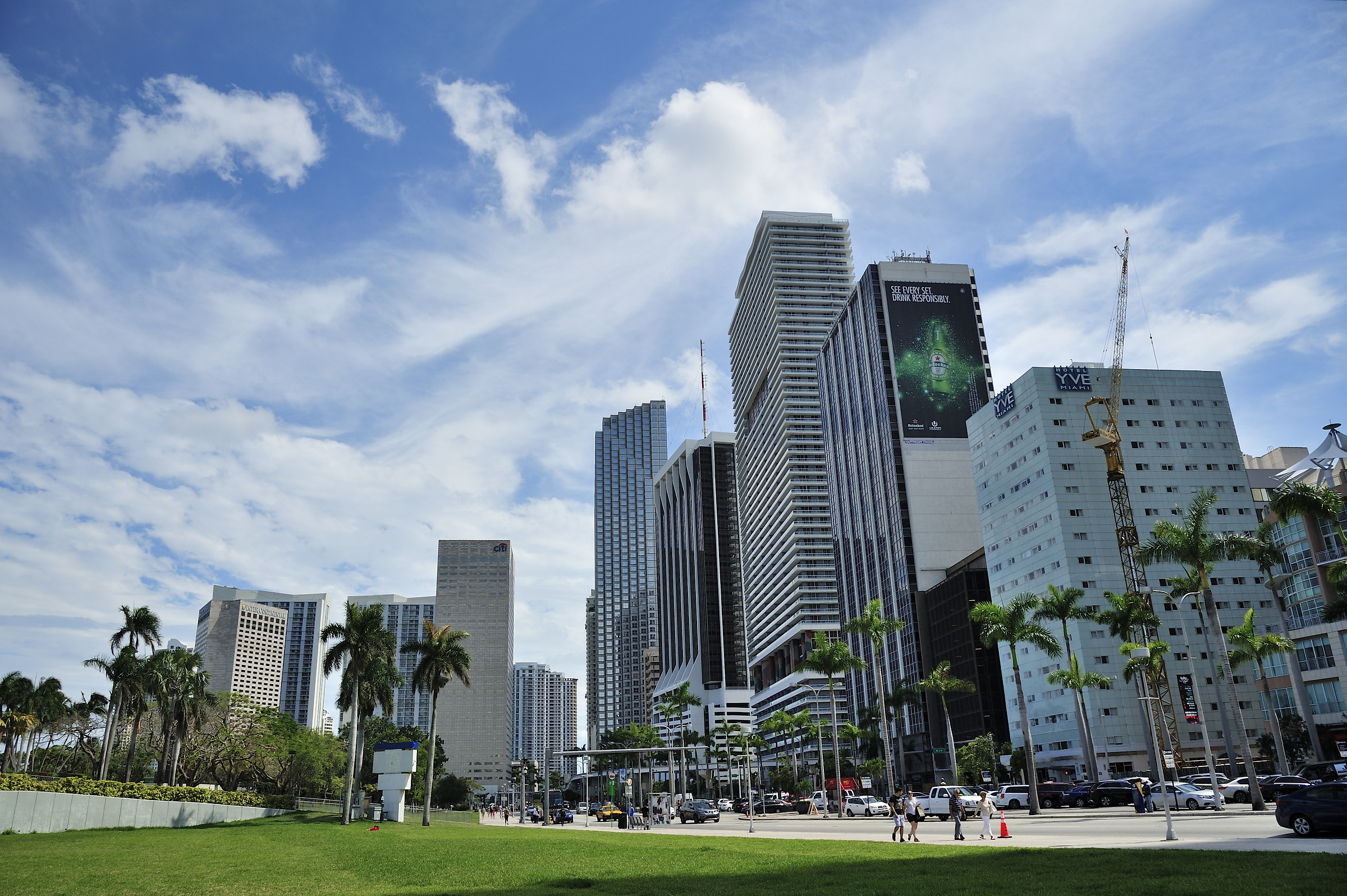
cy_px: 448
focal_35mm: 24
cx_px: 674
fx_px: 897
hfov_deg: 73.8
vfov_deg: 53.1
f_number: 8
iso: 200
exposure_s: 1/640
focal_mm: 24
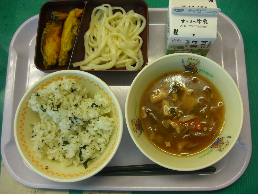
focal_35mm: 38
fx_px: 283
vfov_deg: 37.7
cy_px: 97
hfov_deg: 49.0
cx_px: 129
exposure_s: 1/80
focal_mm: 7.9
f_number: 2.8
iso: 200
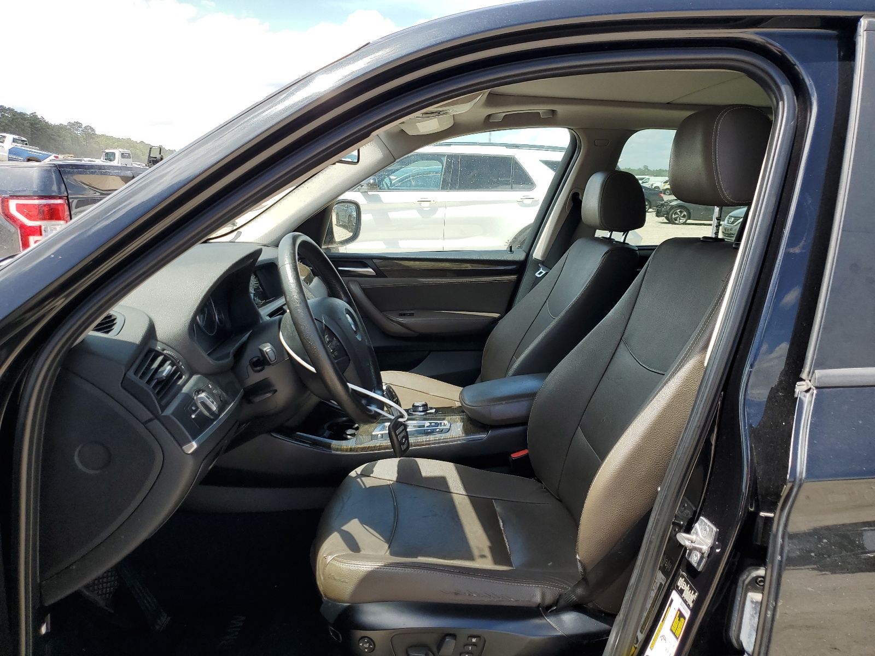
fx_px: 657
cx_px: 438
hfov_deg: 67.3
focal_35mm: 26
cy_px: 328
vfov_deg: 53.1
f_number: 1.5
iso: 50
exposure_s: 1/1429
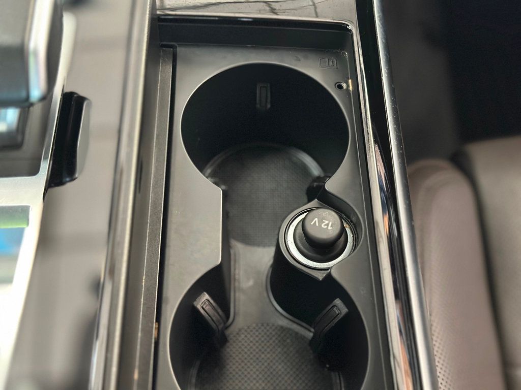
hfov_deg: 39.7
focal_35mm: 48
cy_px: 195
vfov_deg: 30.3
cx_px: 260
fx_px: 722
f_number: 1.78
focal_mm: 6.86
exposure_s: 1/30
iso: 1000
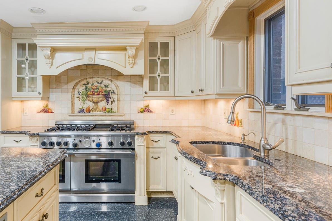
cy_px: 94
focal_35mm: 24
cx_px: 120
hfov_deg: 72.3
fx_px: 221
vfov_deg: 52.9
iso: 1000
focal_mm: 14
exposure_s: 1/13
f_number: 10
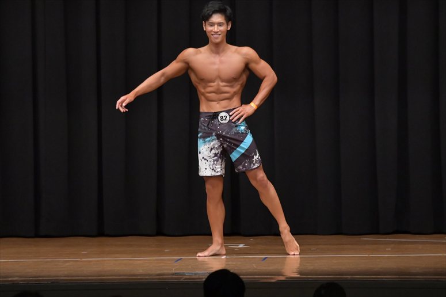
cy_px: 148
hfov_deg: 9.2
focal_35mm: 225
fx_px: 2786
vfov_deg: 6.1
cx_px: 223
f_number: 5.6
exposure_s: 1/400
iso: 6400
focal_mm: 150
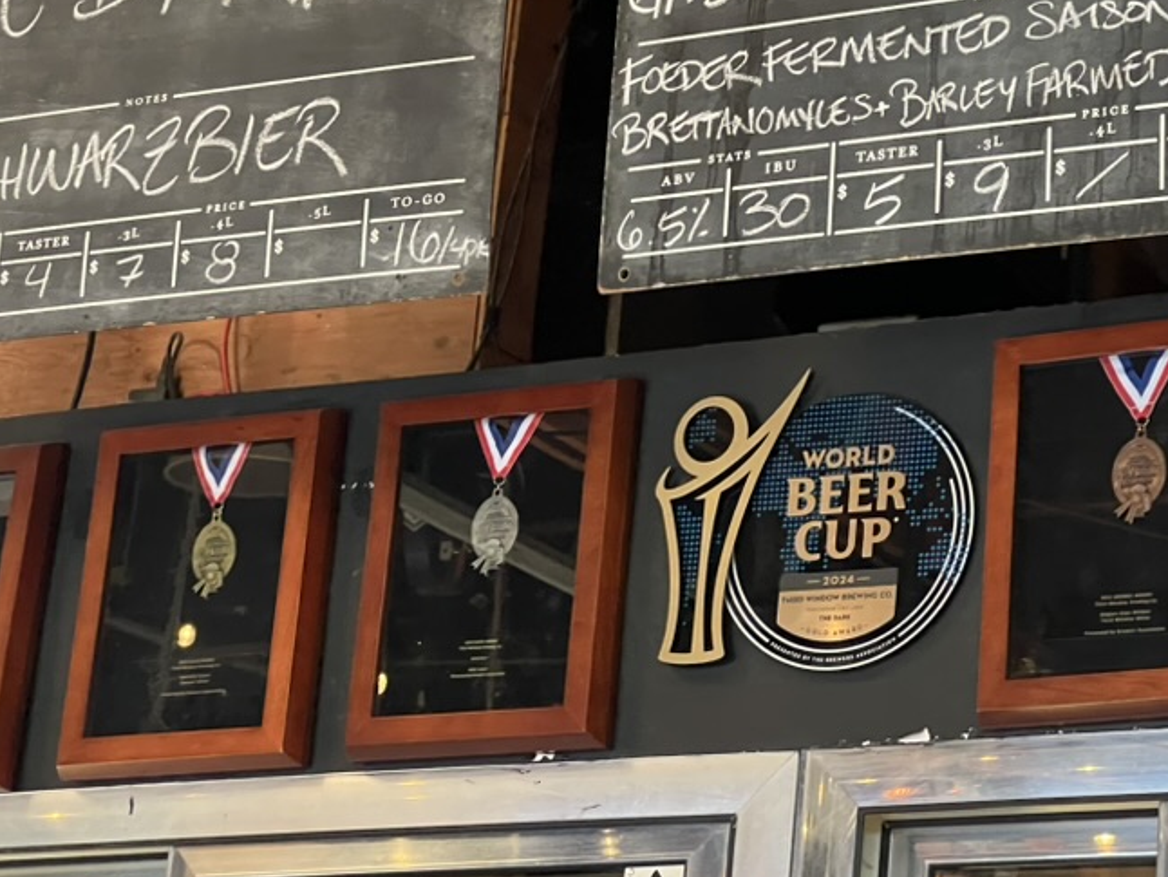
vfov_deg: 12.1
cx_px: 750
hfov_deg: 16.1
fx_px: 4118
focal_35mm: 122
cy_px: 322
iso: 640
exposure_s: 1/40
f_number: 2.8
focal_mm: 9
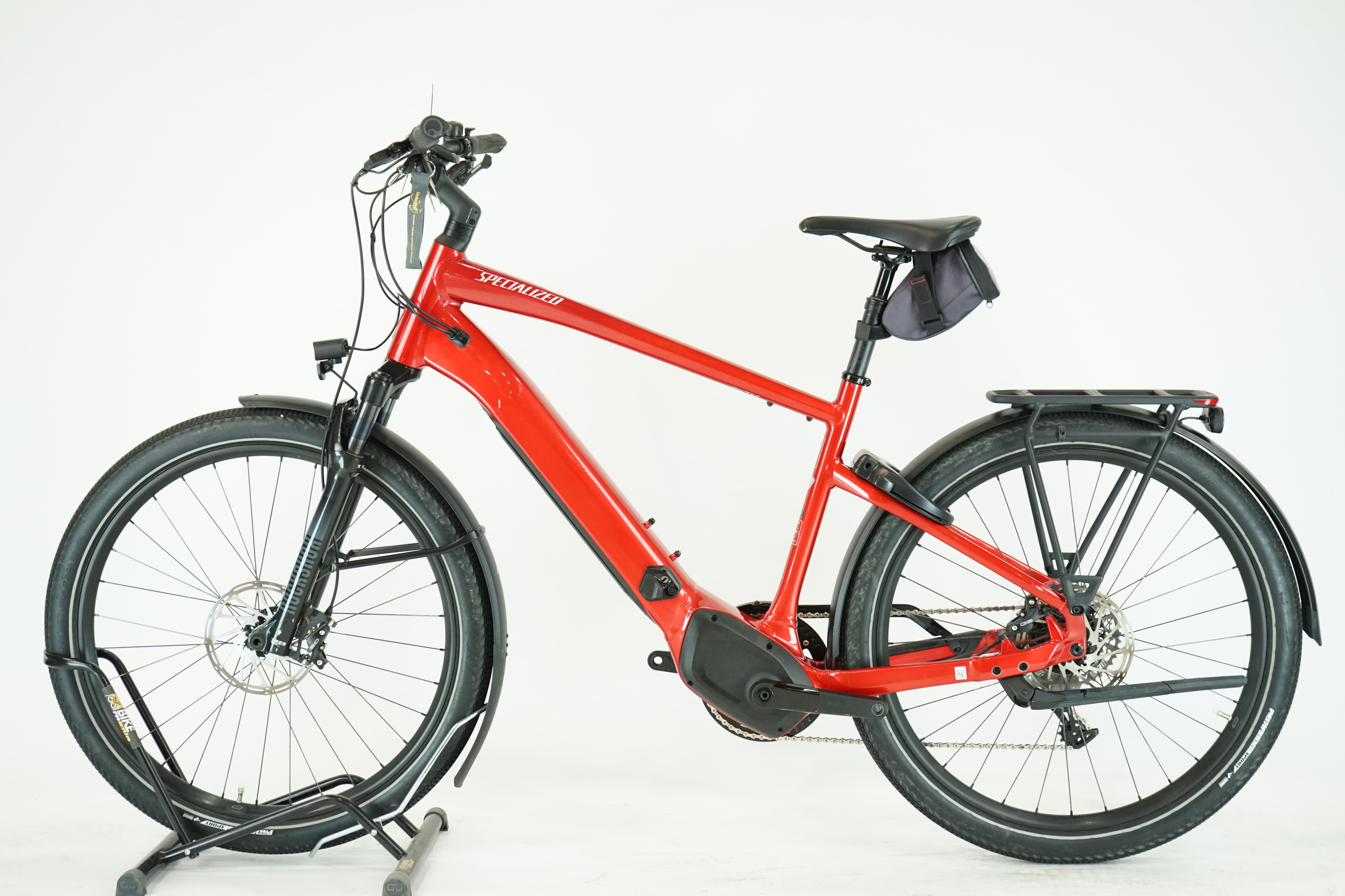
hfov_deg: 36.2
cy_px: 448
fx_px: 2055
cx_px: 672
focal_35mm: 55
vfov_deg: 24.6
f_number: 5.6
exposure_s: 1/200
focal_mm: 55
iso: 2000
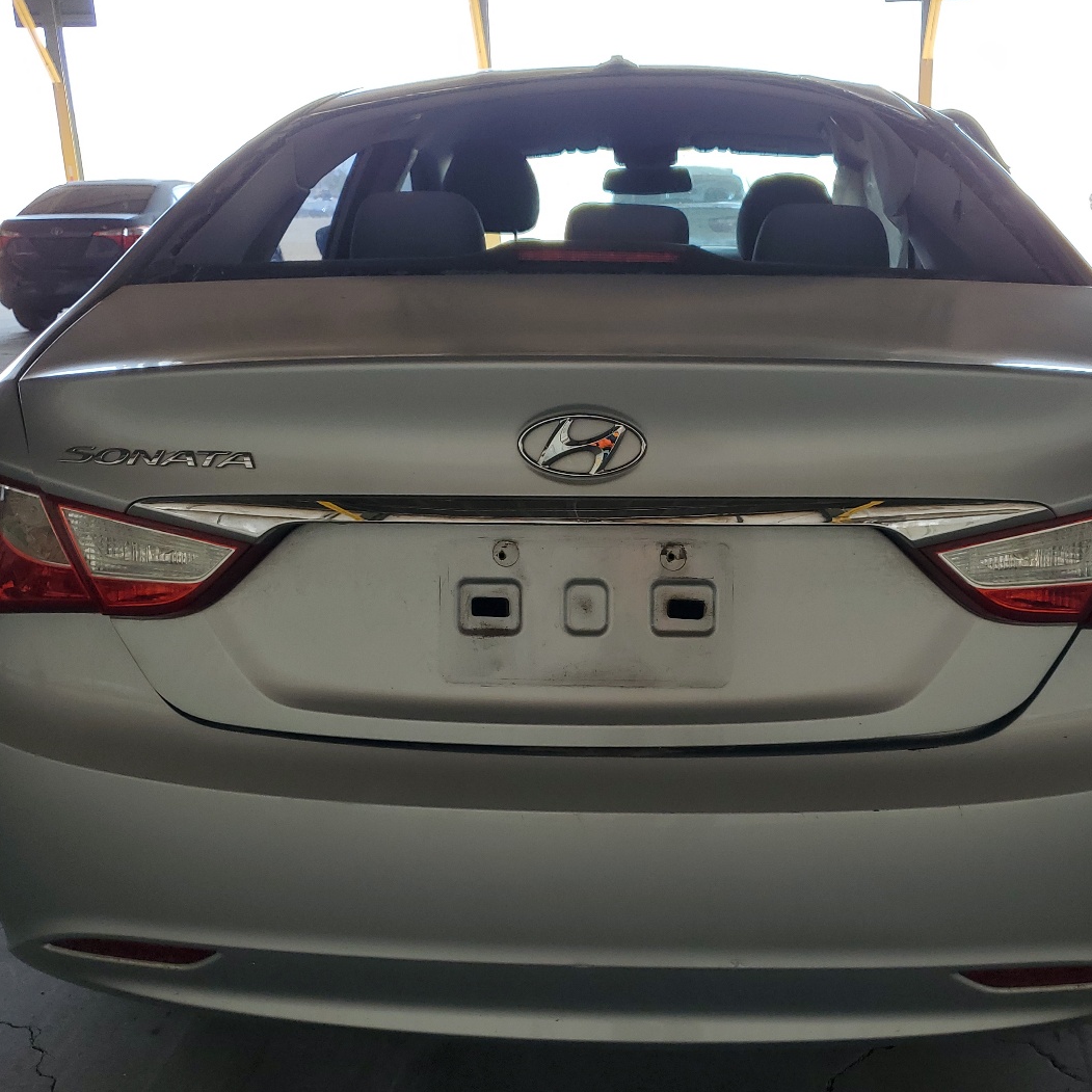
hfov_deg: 47.2
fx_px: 1249
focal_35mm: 35
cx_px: 597
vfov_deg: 47.2
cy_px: 562
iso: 50
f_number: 1.5
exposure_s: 1/222
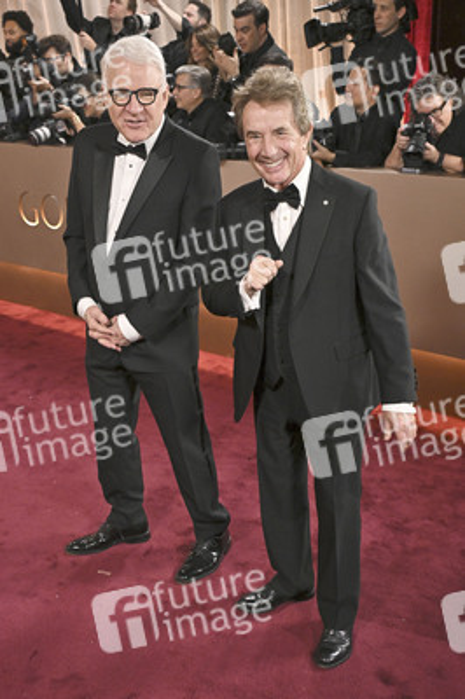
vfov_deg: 54.5
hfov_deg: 37.8
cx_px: 232
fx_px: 679
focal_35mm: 35
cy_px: 350
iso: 2500
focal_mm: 35
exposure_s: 1/320
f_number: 5.6
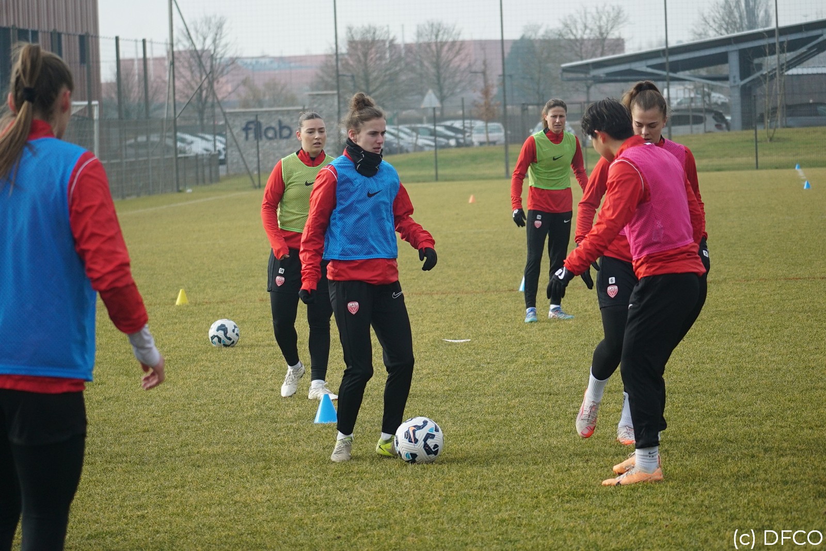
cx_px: 413
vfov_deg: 8.6
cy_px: 276
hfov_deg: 12.9
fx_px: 3649
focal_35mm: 159
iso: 640
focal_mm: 106
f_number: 5
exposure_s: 1/2000
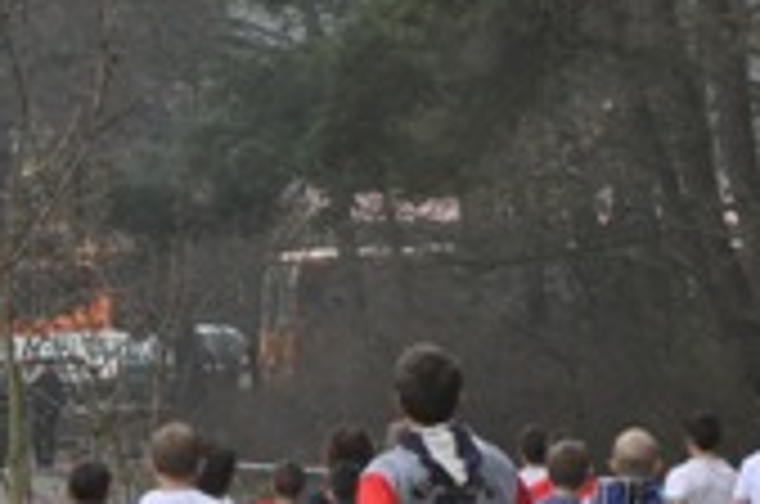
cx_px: 814
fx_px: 6869
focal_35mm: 326
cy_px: 344
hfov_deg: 6.3
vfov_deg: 4.2
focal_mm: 46
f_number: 9
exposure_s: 1/125
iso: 1000
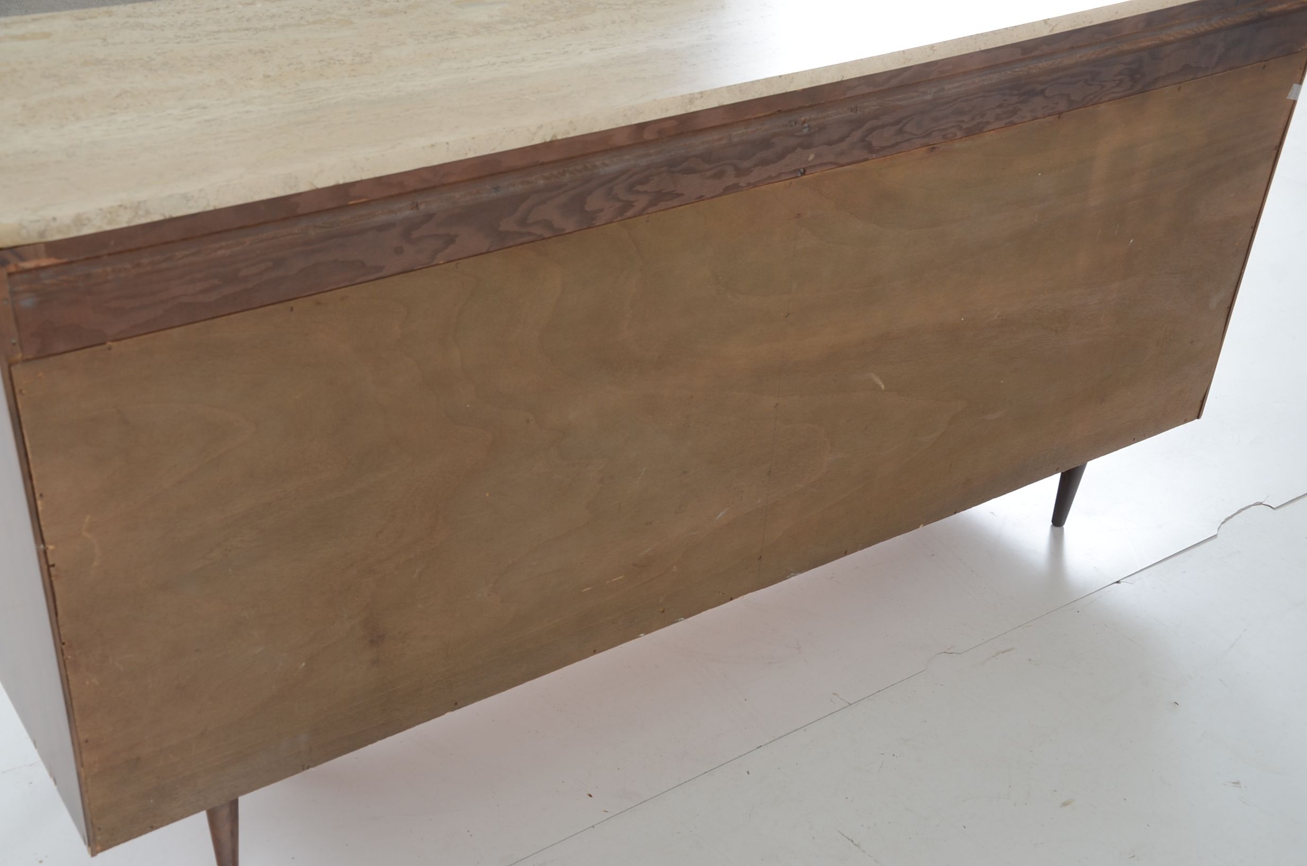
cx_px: 654
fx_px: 1630
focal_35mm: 45
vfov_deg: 29.7
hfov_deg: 43.7
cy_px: 433
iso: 160
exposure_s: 1/60
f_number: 7.1
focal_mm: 30
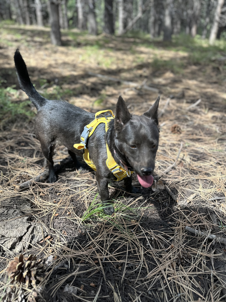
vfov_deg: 71.6
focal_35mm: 24
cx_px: 113
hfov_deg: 56.8
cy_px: 151
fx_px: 209
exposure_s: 1/379
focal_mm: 6.86
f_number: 1.78
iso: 80
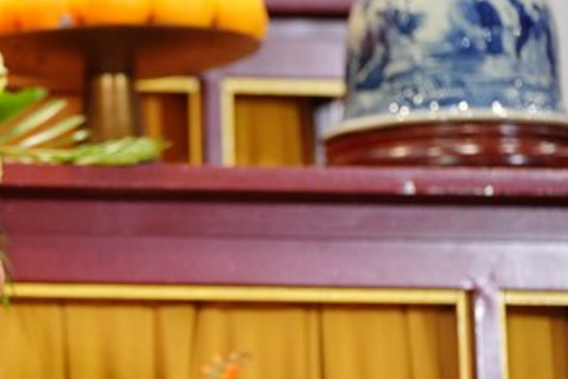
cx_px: -4
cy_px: 266
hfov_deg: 8.2
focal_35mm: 250
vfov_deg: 5.5
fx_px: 3944
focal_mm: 113
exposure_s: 1/400
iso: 5000
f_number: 2.8
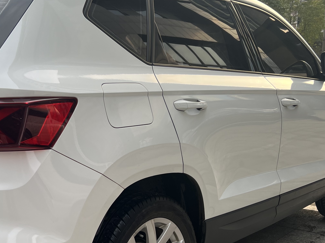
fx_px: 488
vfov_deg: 27.9
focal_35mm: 52
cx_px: 80
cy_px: 162
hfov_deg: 36.0
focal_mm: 5.7
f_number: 1.5
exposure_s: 1/174
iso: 40
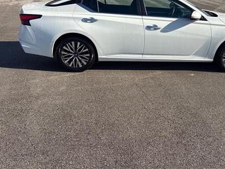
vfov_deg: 41.6
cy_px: 66
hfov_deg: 53.4
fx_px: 221
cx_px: 140
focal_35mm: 34
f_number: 1.6
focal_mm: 5.96
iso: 50
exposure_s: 1/4065
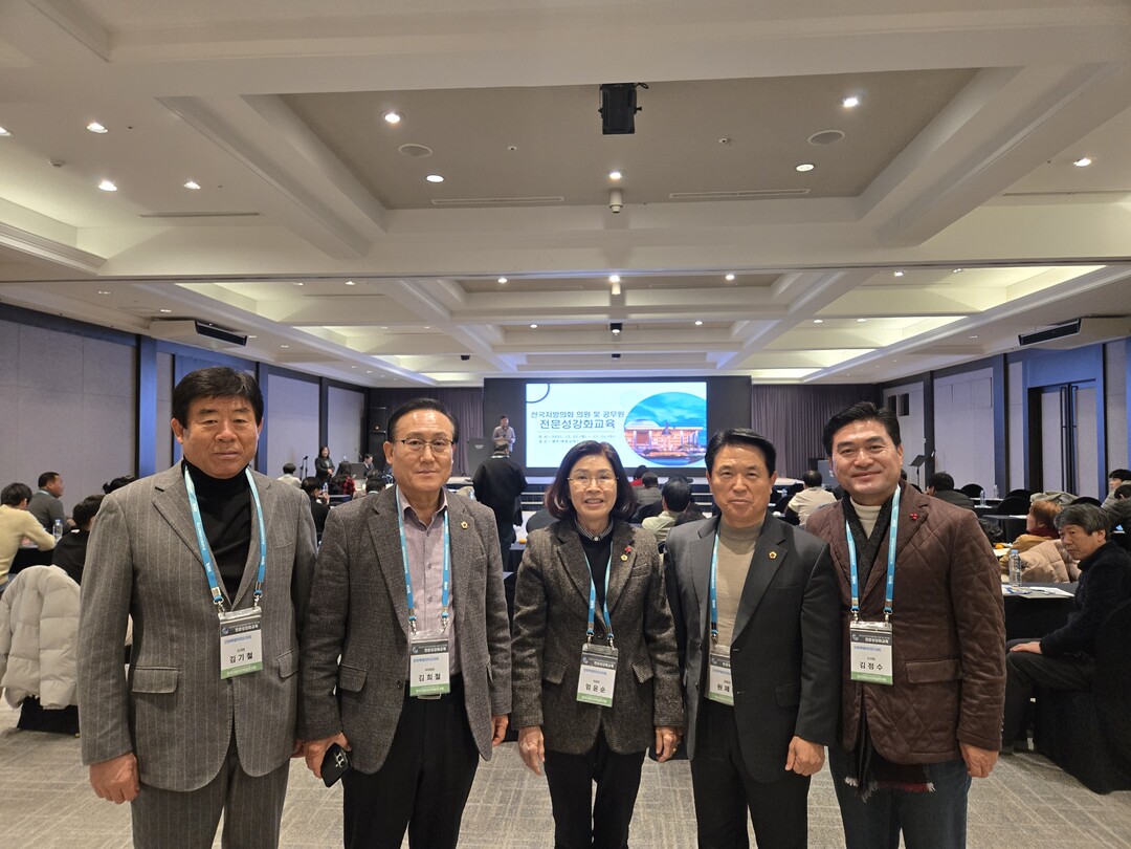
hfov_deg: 73.9
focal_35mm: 23
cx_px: 566
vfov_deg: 58.9
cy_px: 424
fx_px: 751
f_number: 1.8
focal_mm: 5.4
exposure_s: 1/120
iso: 400
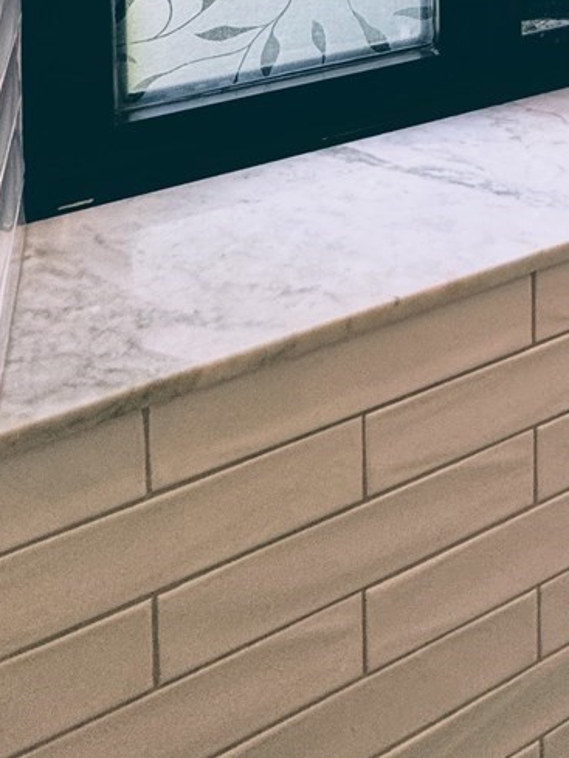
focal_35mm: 44
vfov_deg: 30.0
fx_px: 964
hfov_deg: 28.1
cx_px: 705
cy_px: -315
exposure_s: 1/120
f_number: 2.2
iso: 80
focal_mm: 2.22
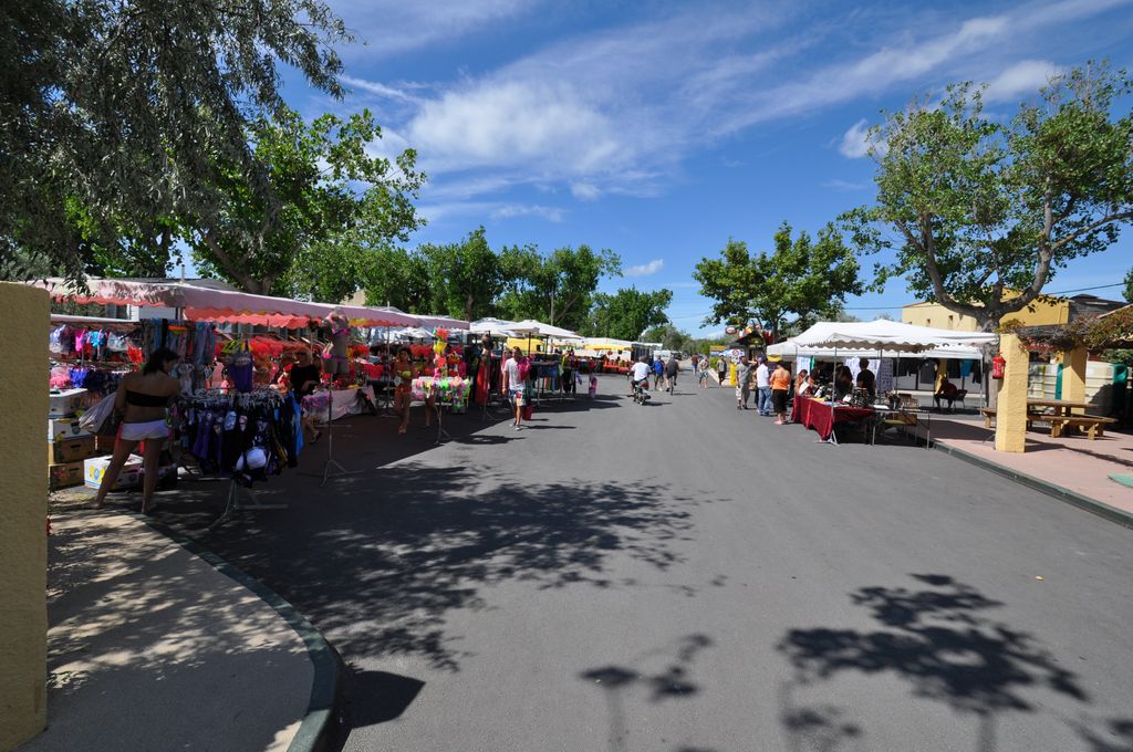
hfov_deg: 100.5
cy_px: 376
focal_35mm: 15
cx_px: 566
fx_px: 471
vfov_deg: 77.2
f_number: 10
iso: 200
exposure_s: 1/400
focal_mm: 10
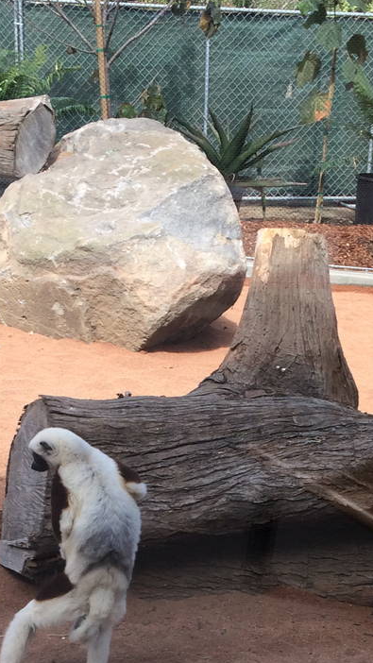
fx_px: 1266
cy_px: 569
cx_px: 195
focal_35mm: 72
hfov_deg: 16.8
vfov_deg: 28.5
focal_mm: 4.15
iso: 32
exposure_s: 1/387
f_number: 2.2
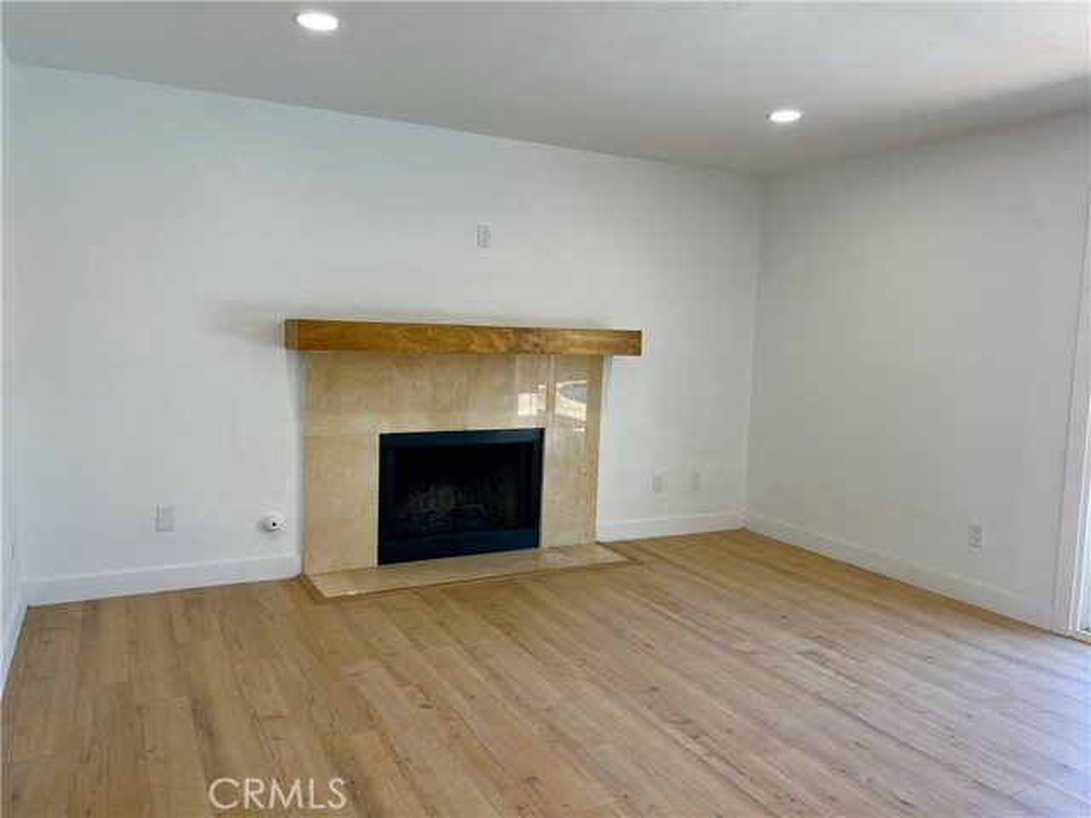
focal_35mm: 26
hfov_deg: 67.3
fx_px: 819
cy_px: 409
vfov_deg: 53.1
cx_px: 546
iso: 40
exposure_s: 1/120
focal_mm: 5.7
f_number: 1.5
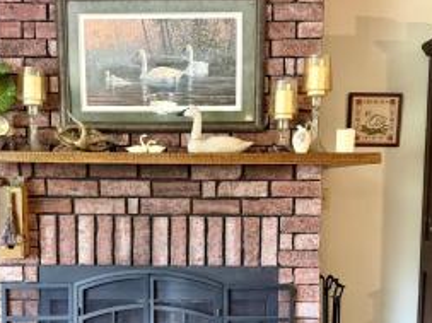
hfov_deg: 49.0
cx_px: 195
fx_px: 474
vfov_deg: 37.1
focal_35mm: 38
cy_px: 224
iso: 640
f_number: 1.78
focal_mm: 6.76
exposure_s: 1/40
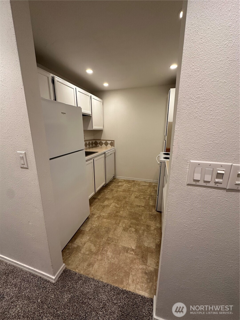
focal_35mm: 14
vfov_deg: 102.1
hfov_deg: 85.7
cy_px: 160
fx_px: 129
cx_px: 120
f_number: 2.2
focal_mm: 2.22
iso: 160
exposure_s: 1/60
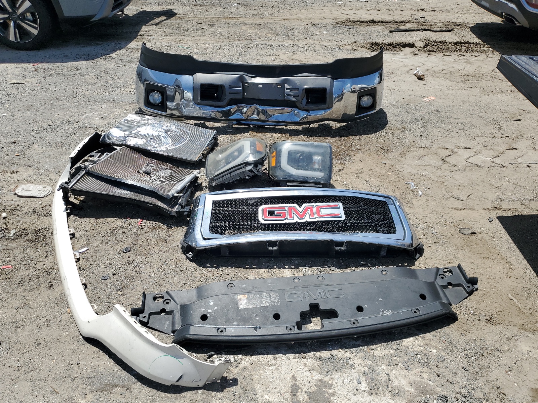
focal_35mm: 26
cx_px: 269
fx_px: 404
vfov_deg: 53.1
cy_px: 202
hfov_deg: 67.3
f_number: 1.5
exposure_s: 1/5000
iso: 50
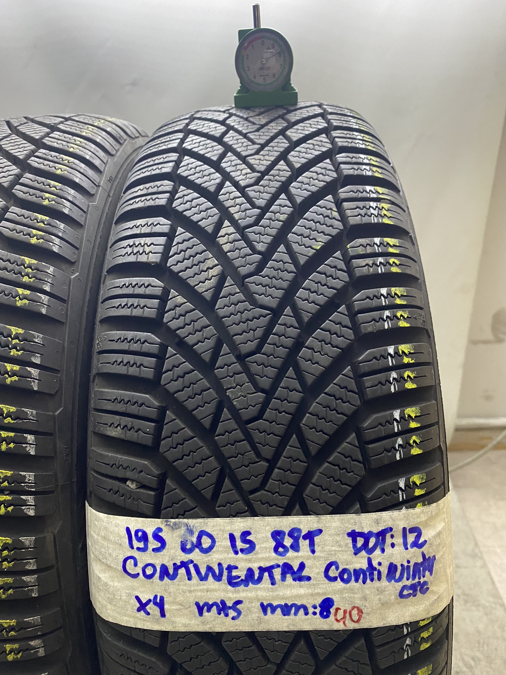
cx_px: 253
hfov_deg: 53.1
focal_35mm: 26
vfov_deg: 67.3
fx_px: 507
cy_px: 338
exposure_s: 1/50
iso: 250
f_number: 1.8
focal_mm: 4.25
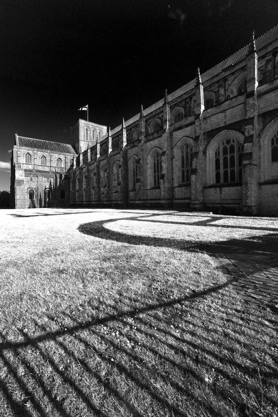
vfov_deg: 104.3
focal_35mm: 14
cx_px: 139
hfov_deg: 81.1
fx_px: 162
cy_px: 208
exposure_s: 1/350
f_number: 13
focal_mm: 14
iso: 640
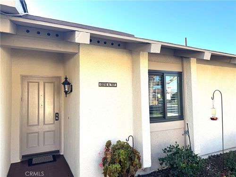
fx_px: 164
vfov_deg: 56.8
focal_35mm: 24
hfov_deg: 71.6
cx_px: 118
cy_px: 88
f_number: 1.78
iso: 80
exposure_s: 1/822
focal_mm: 6.76
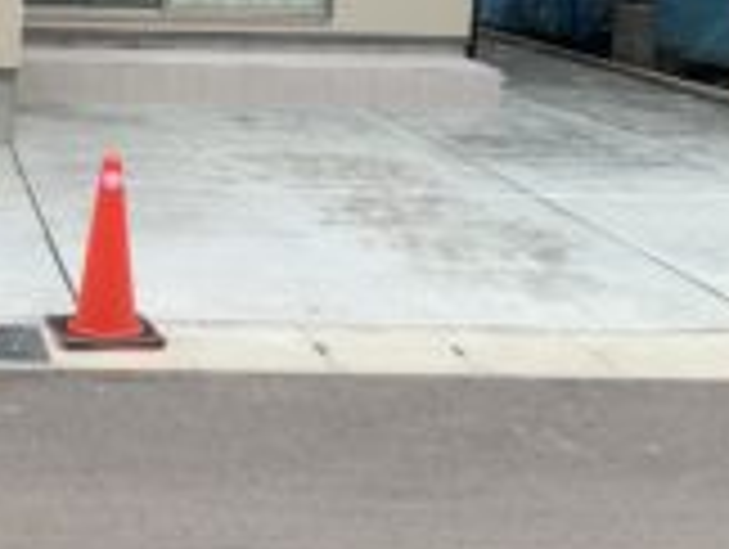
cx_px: -76
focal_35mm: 77
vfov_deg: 19.1
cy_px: 194
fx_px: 1624
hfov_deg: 23.7
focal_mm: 4.25
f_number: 1.8
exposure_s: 1/130
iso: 25
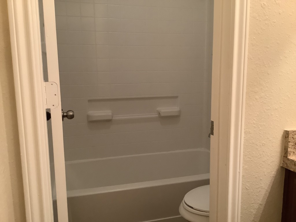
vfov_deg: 45.4
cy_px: 111
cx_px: 148
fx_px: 265
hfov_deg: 58.4
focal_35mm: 31
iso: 320
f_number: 2.4
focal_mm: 3.3
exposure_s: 1/60
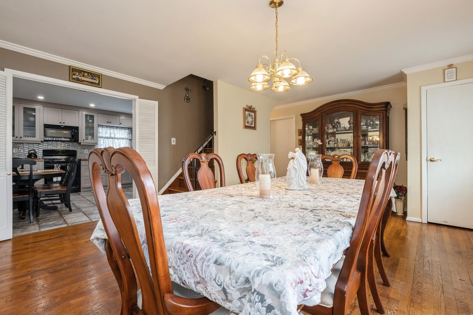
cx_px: 224
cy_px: 155
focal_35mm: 15
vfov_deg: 77.3
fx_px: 197
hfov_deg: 100.3
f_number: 11
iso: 400
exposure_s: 1/10
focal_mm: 14
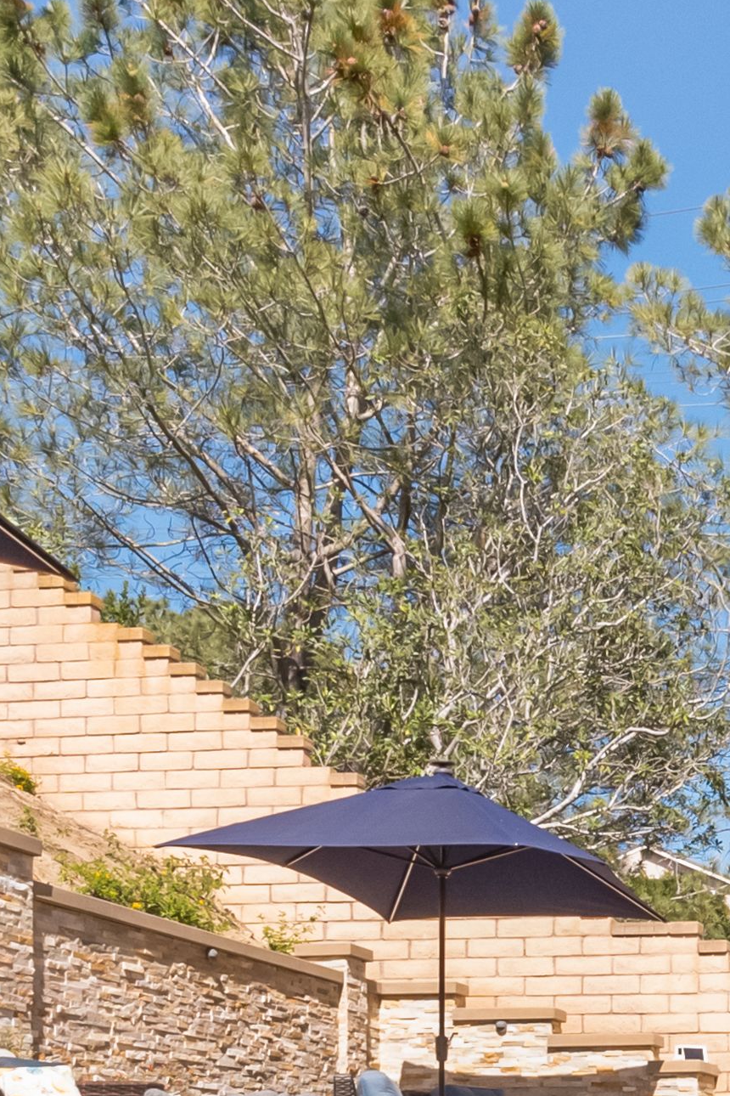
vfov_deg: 34.5
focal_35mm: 52
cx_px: 771
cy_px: 1111
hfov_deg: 24.5
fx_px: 1582
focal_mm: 7
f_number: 8
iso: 200
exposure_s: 1/250
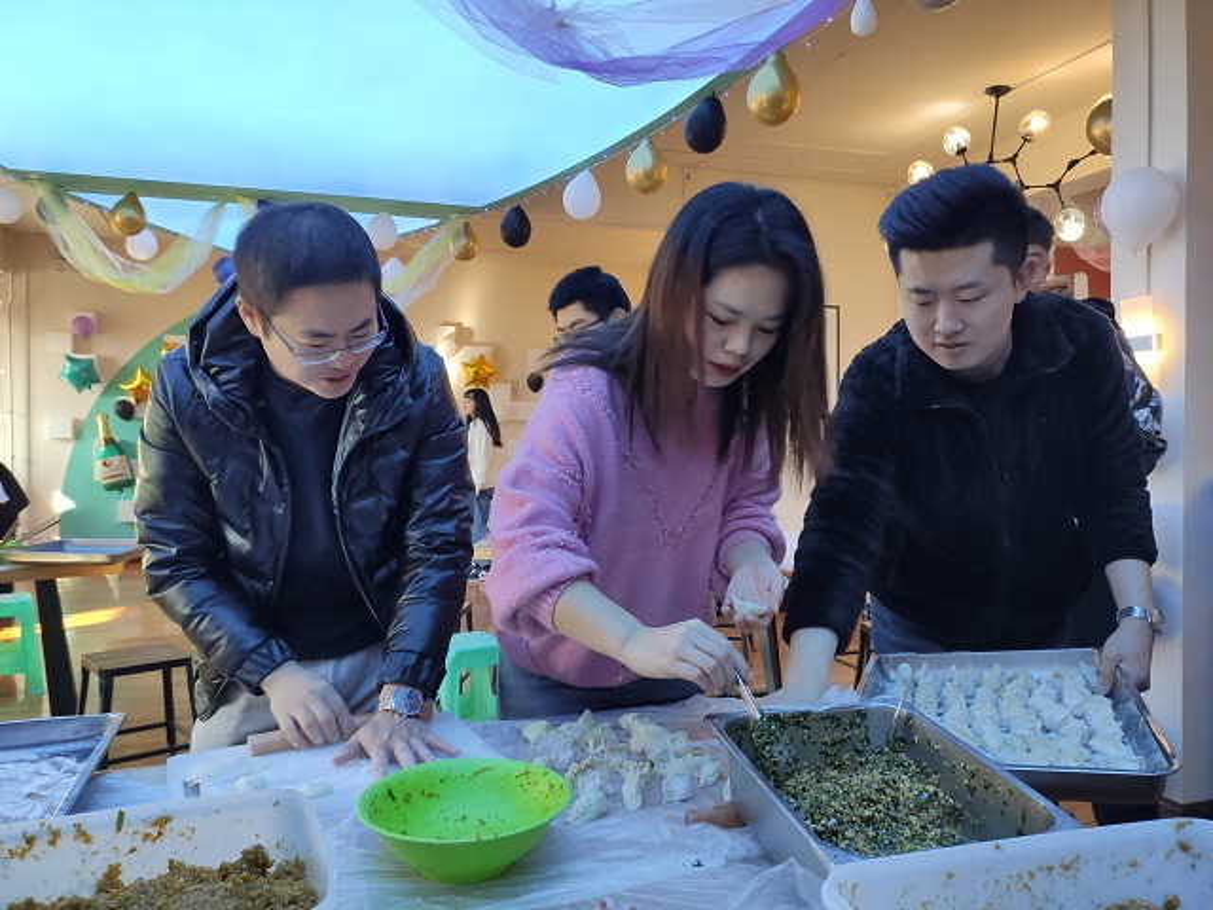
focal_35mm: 26
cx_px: 606
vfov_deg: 53.1
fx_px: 911
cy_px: 455
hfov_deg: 67.3
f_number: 1.75
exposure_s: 1/100
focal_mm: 4.77
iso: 211
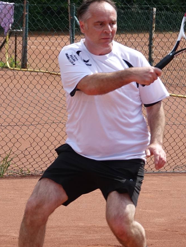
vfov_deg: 8.8
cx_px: 124
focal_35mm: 226
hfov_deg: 6.6
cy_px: 141
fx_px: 1620
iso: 100
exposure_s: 1/640
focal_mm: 51.14
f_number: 4
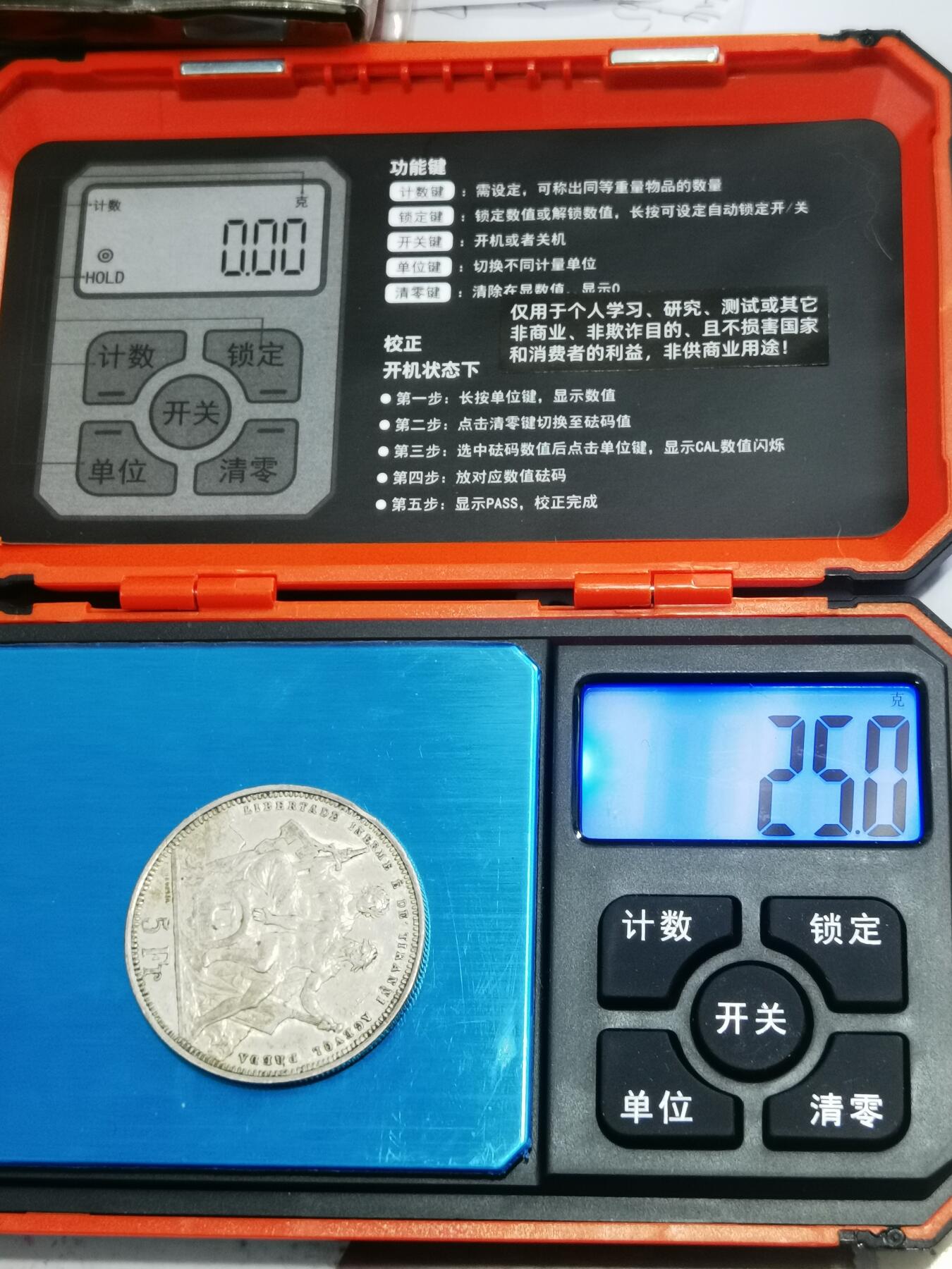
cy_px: 634
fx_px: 2457
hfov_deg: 21.9
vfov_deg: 29.0
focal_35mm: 67
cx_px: 476
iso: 160
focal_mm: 6.67
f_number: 1.9
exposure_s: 1/100
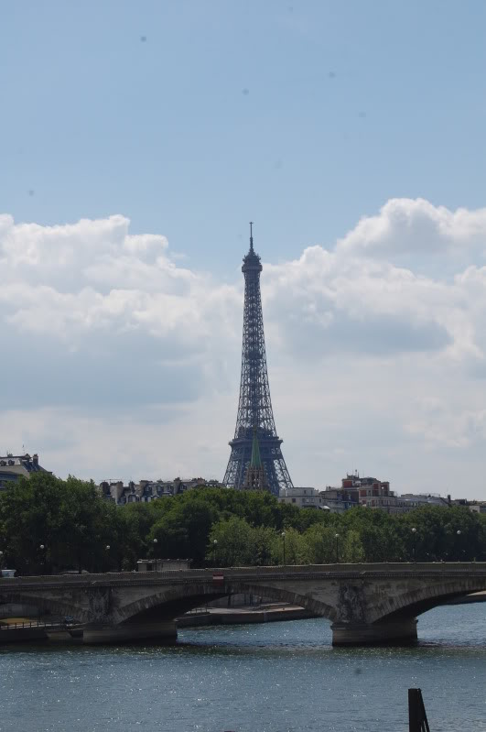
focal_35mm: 82
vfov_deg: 24.6
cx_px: 243
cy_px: 366
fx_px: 1674
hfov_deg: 16.5
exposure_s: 1/500
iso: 200
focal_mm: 55
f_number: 11
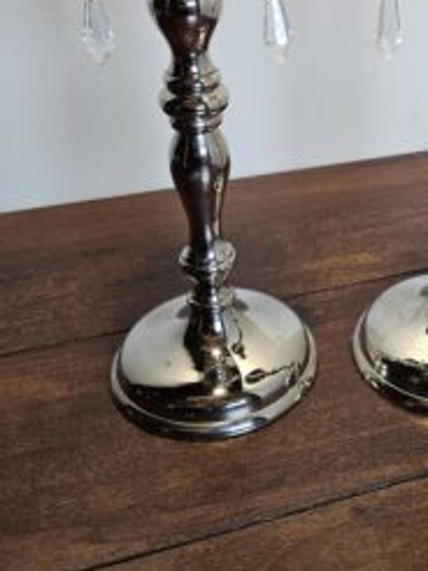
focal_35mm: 50
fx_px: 824
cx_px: 391
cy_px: 162
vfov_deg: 37.5
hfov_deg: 28.0
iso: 100
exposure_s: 1/120
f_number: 1.7
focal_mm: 6.3
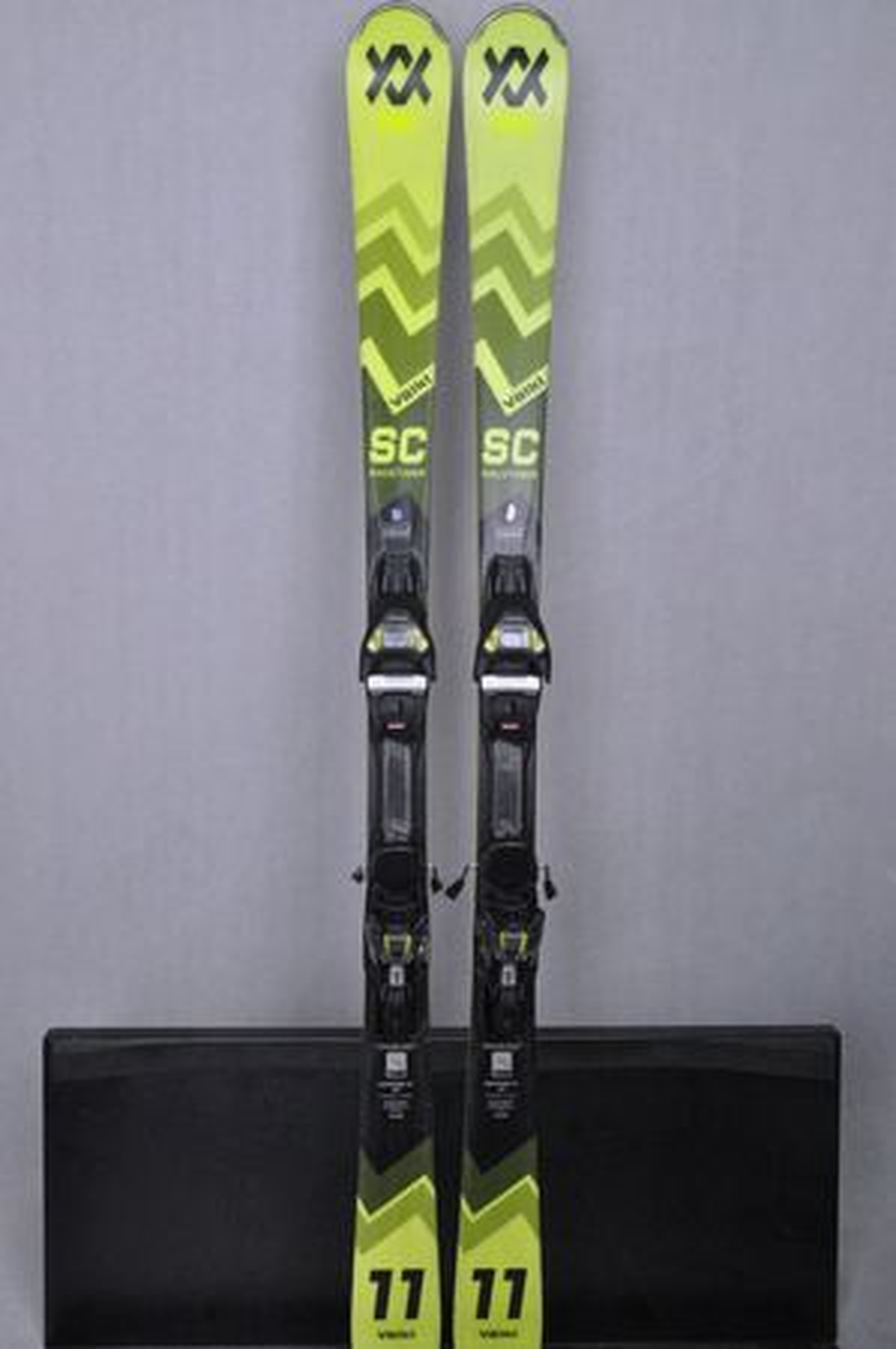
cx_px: 448
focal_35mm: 38
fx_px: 1403
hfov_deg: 35.4
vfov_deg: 51.3
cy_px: 674
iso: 3200
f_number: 9.5
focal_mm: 25
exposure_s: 1/125
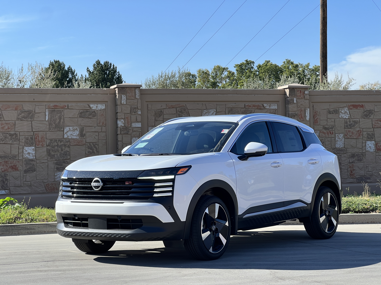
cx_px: 190
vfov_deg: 19.1
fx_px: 847
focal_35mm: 77
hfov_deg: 25.3
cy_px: 142
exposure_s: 1/337
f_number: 2.8
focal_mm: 9
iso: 32
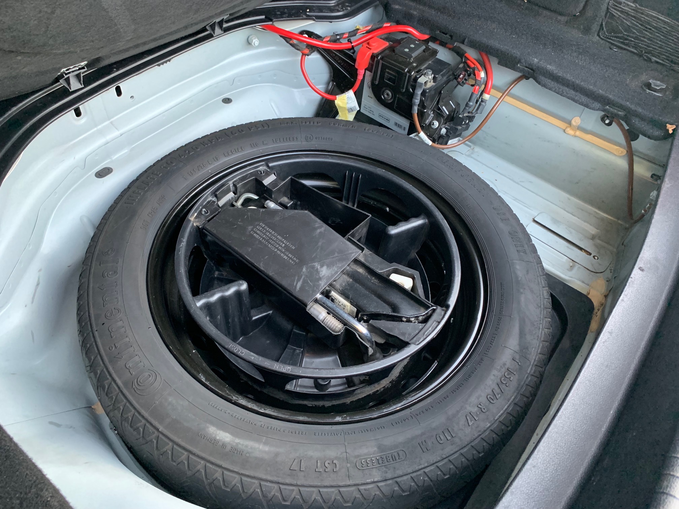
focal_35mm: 26
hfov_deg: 67.3
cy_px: 254
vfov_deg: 53.1
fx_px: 510
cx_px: 340
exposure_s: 1/60
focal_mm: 4.25
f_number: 1.8
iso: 250
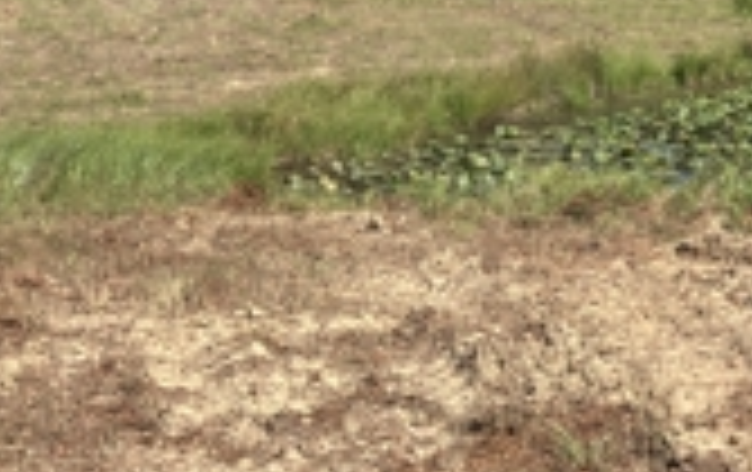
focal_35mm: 71
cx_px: 806
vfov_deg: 17.7
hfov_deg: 26.8
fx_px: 1458
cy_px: -63
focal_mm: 3.99
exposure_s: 1/1621
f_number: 1.8
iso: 32
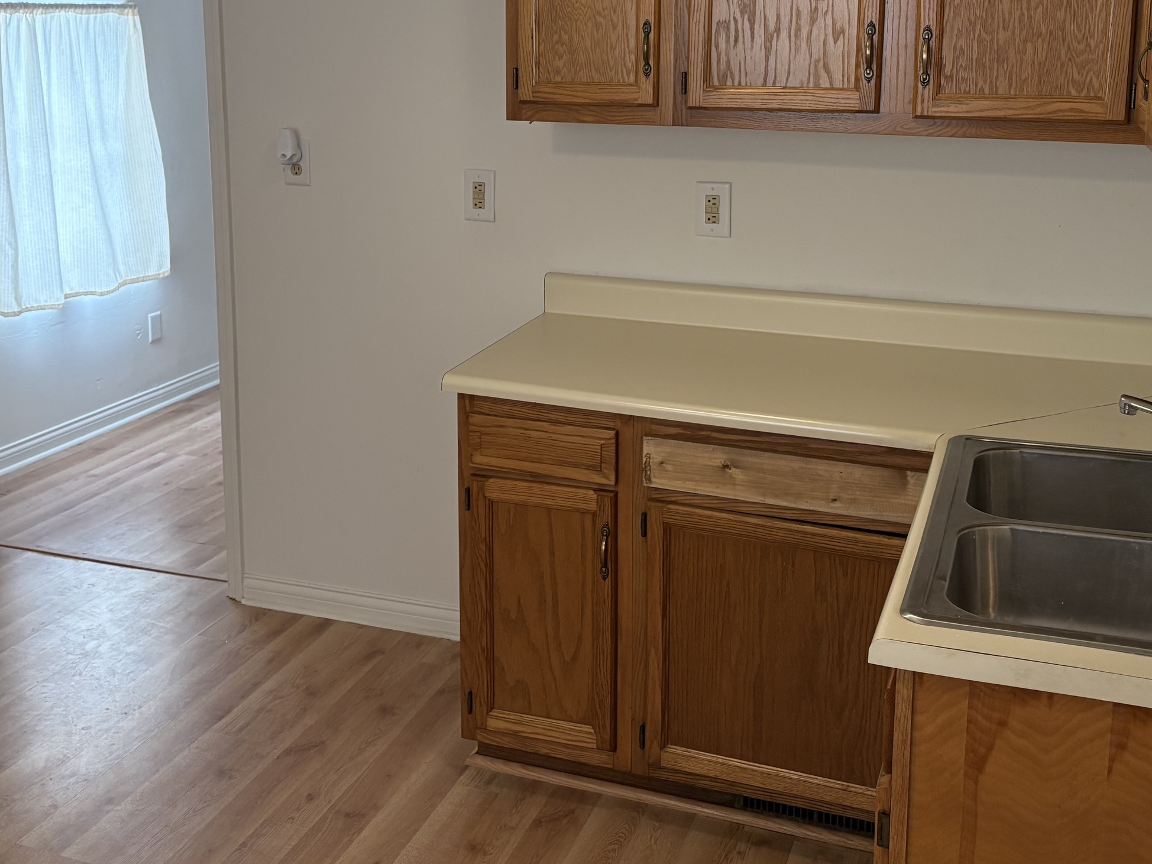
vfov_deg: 34.6
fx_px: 1364
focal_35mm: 41
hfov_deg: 45.8
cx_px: 567
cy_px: 248
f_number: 1.6
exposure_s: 1/120
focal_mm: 5.96
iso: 160
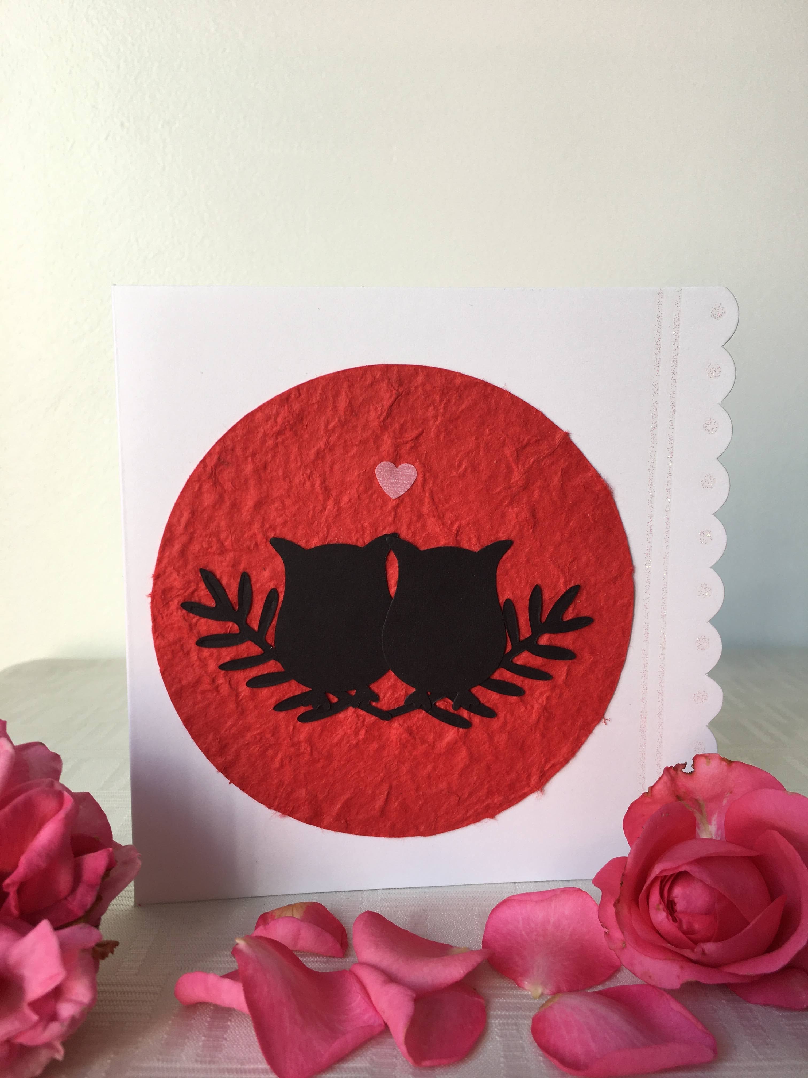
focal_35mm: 29
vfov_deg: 61.7
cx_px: 404
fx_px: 903
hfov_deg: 48.2
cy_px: 539
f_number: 2.2
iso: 25
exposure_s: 1/50
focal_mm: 4.15
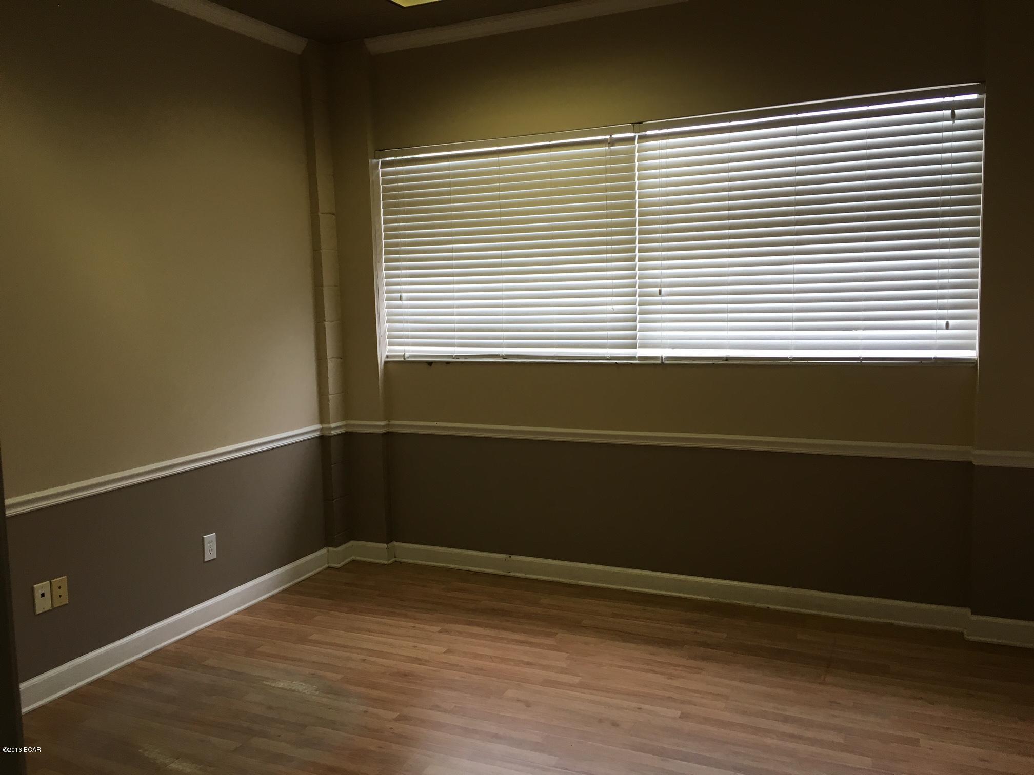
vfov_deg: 48.2
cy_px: 388
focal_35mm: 29
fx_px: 866
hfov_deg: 61.7
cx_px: 517
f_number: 2.2
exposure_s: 1/30
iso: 25
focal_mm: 4.15
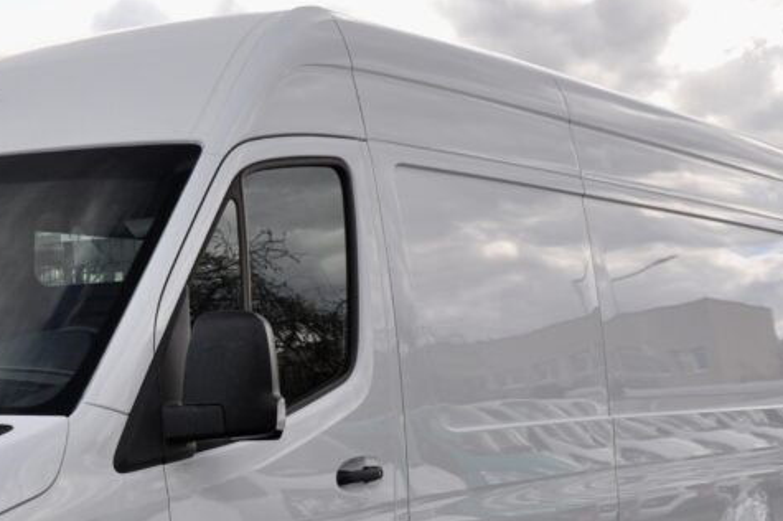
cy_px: 491
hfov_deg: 23.7
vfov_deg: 16.0
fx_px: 1826
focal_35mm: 84
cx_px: 107
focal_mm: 26
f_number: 9
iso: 500
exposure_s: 1/320
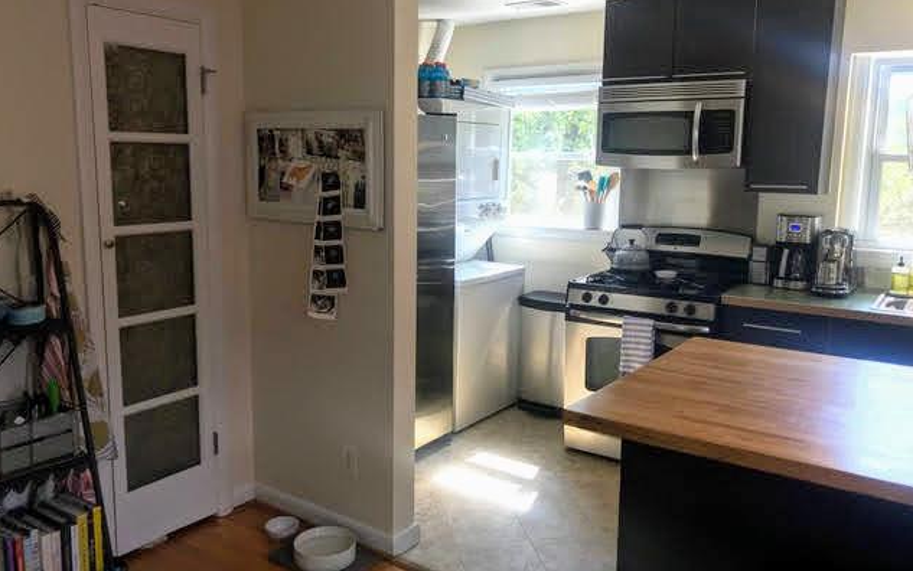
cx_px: 453
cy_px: 273
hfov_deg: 62.9
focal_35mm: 30
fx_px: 747
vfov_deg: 41.9
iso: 25
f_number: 1.8
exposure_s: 1/60
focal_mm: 3.99
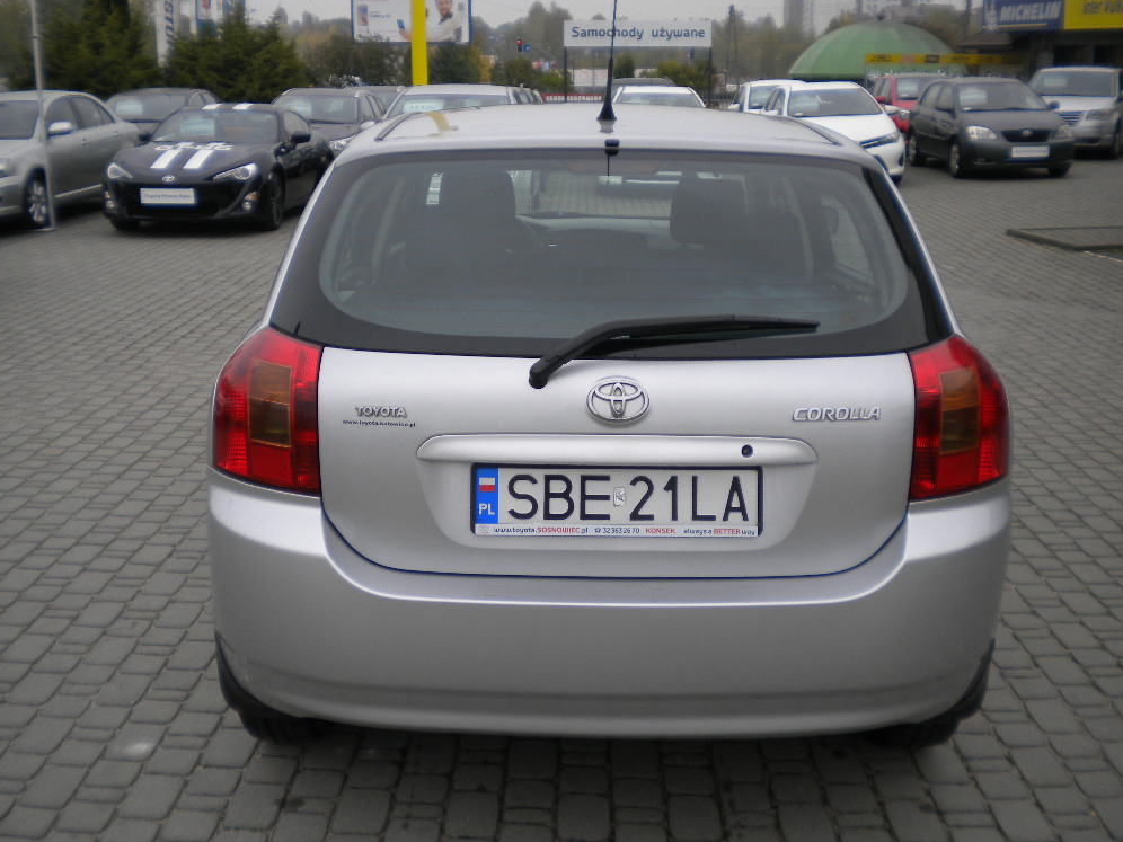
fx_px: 1168
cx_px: 568
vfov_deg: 39.7
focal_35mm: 36
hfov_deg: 51.4
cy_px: 429
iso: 80
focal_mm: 6.3
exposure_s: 1/144
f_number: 3.1
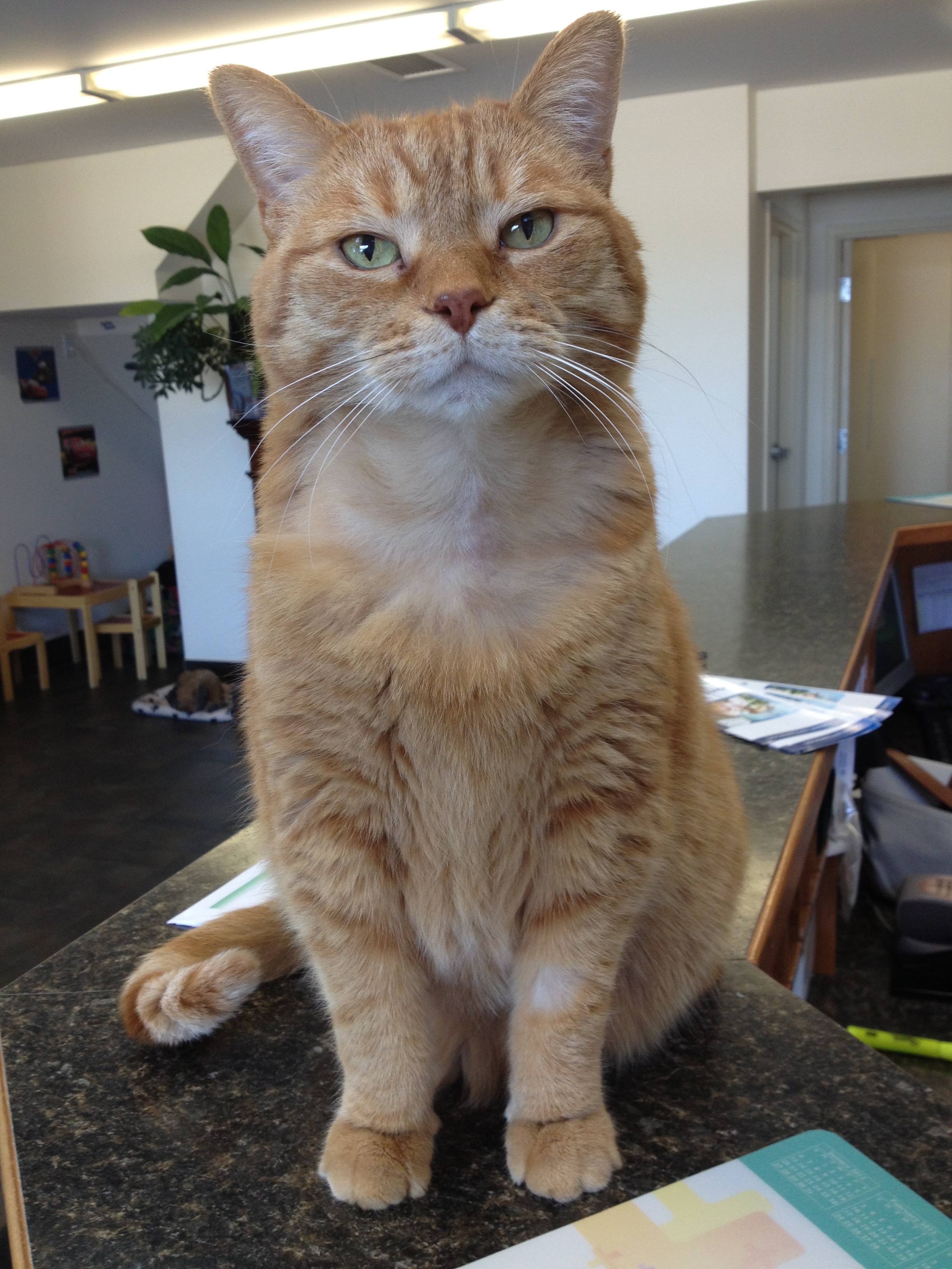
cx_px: 476
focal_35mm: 35
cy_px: 634
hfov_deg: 40.7
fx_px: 1283
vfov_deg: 52.6
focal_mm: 4.28
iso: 64
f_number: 2.4
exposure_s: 1/60
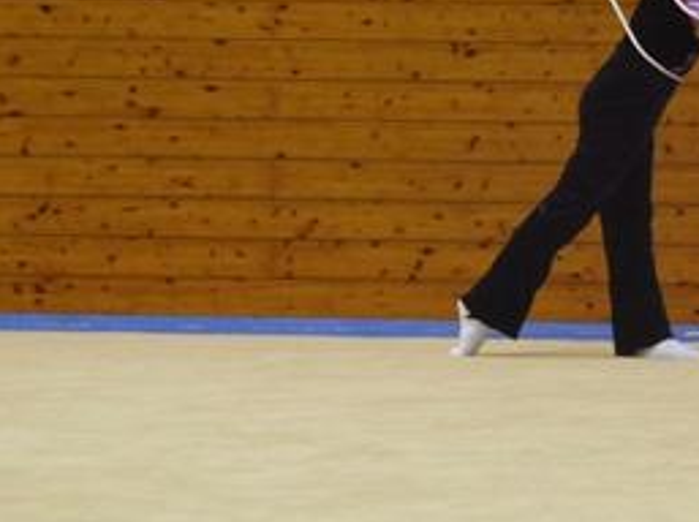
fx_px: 6957
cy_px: 113
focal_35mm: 345
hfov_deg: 5.7
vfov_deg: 4.3
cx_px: 613
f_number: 5.2
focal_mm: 28.5
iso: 800
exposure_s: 1/20
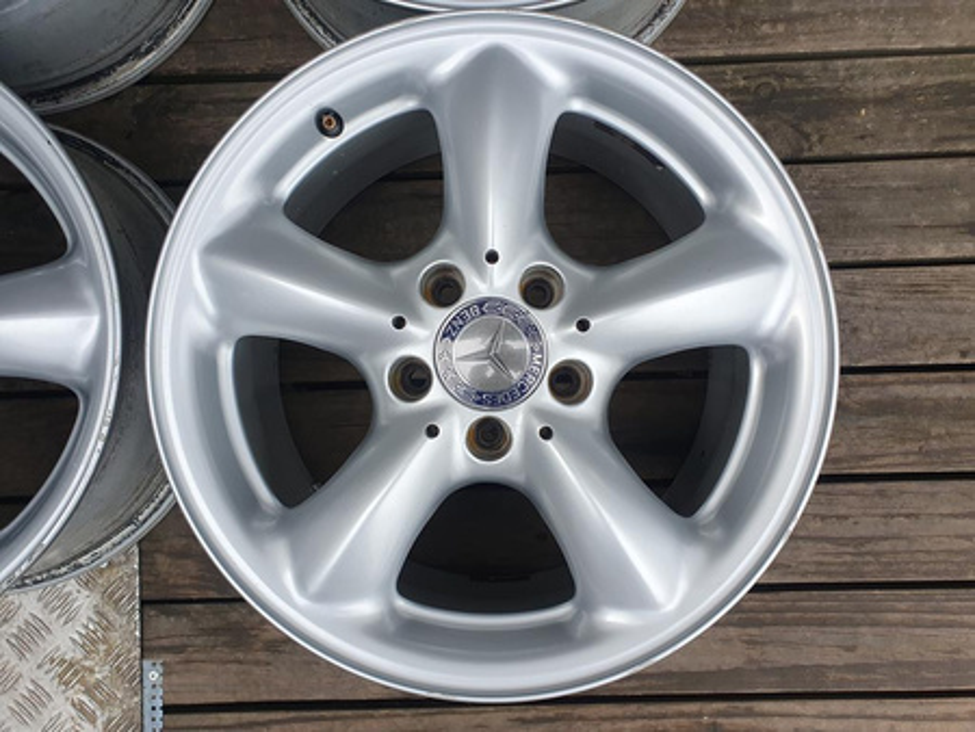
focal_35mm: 26
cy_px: 366
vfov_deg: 53.1
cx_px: 488
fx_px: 733
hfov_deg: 67.3
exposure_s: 1/512
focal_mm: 4.32
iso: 50
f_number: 2.4
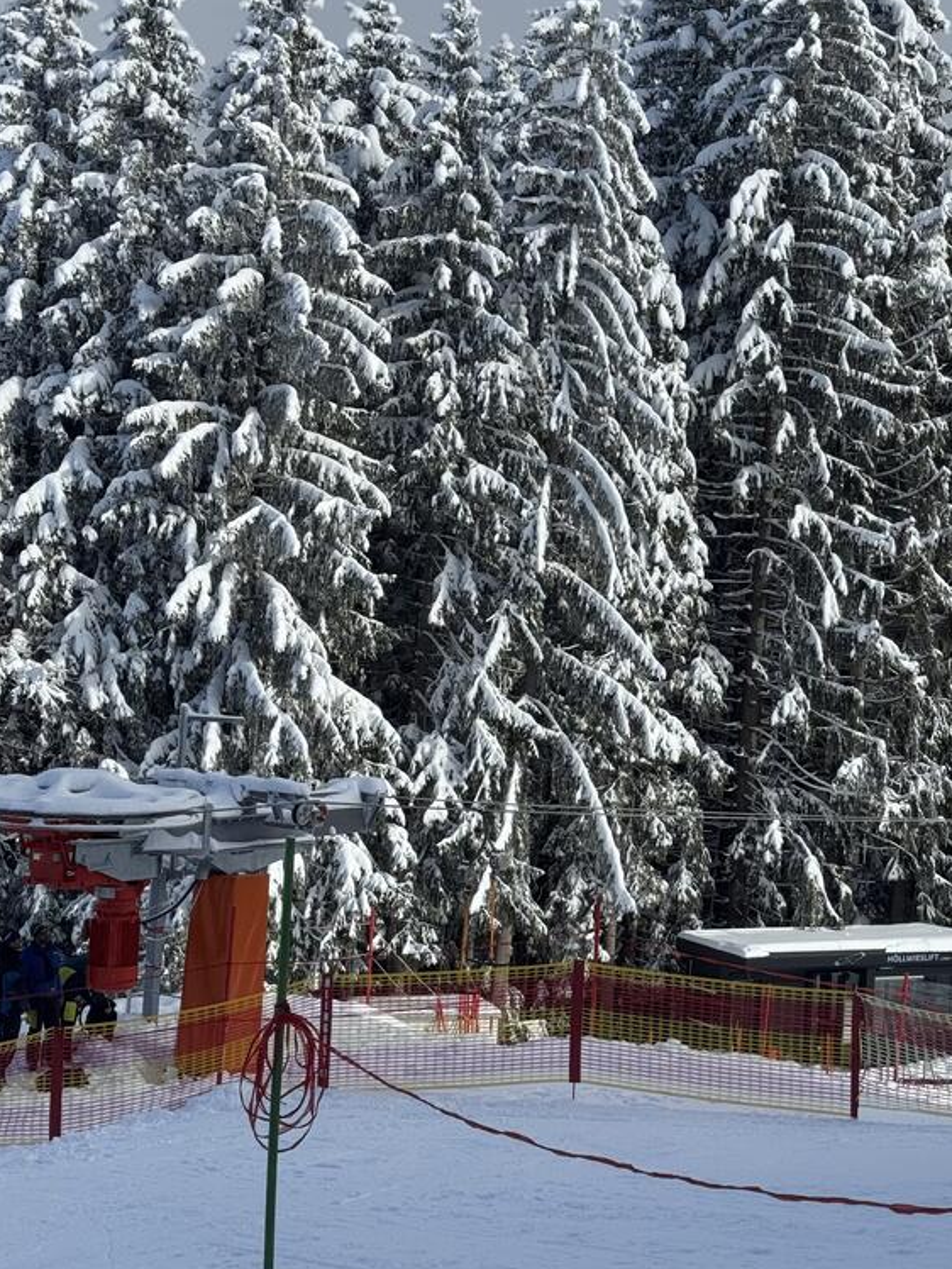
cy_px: 613
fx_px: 2419
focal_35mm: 66
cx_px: 650
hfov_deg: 22.2
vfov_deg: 29.4
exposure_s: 1/4608
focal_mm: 6.76
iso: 64
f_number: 1.78
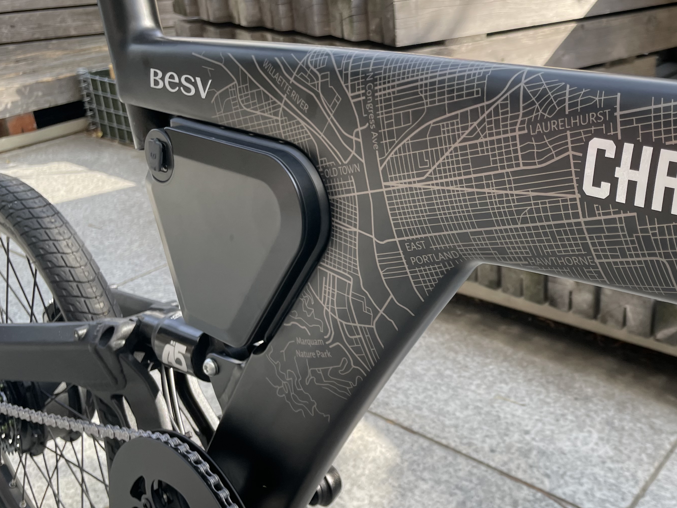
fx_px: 763
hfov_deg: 46.6
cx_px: 486
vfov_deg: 36.8
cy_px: 238
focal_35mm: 39
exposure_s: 1/432
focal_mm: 4.2
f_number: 1.6
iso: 32
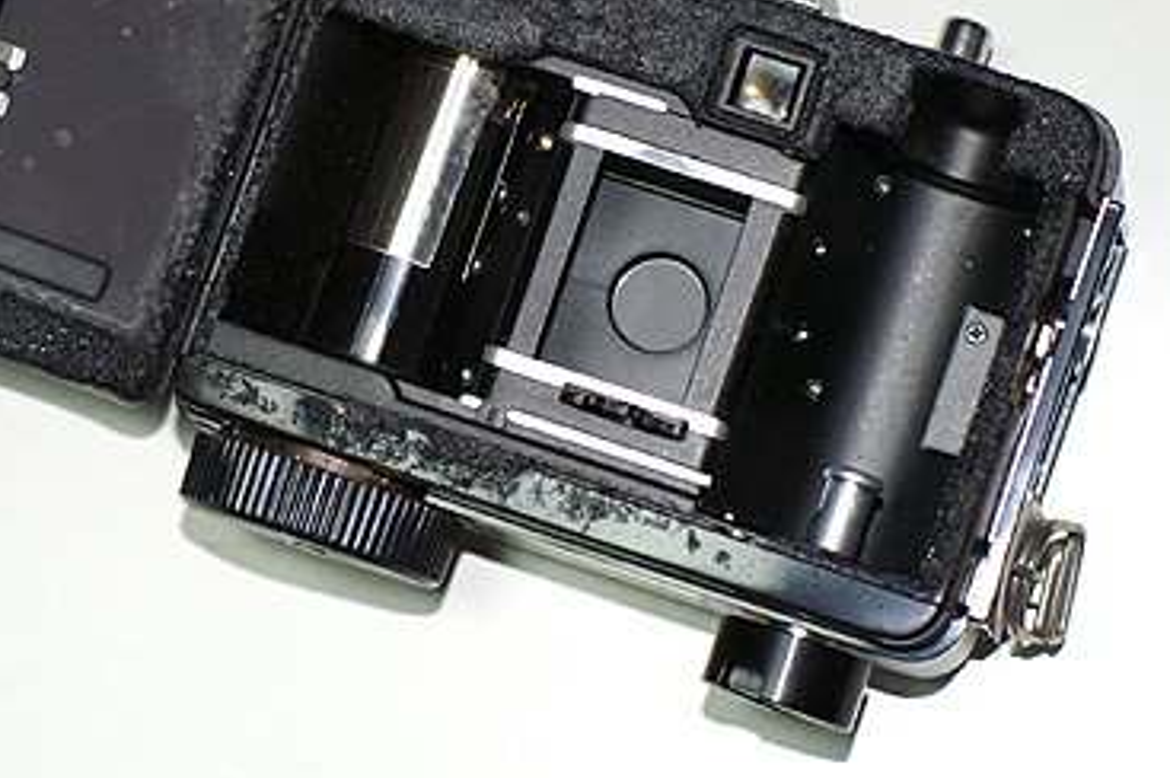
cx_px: 258
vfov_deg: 9.8
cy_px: 156
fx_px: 4513
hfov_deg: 14.7
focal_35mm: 139
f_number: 4.5
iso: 400
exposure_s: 1/100
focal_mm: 50
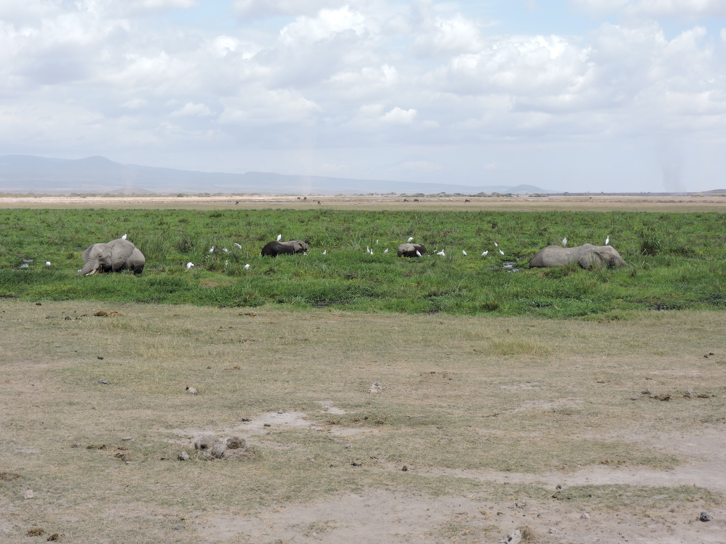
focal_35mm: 60
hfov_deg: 32.2
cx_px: 363
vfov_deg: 24.4
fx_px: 1258
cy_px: 272
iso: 100
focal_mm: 10.7
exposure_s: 1/640
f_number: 3.7
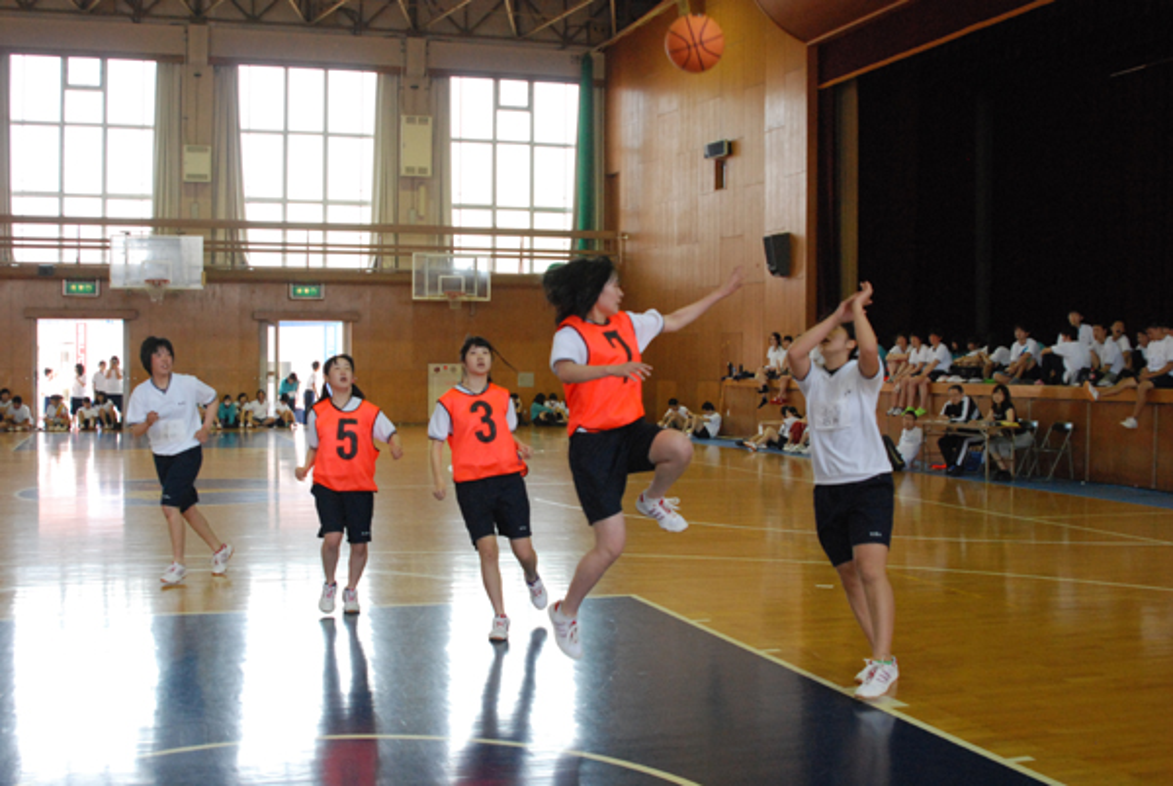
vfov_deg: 32.0
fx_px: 1371
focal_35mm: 42
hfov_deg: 46.3
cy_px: 393
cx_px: 586
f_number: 4
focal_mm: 28
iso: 1600
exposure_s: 1/320
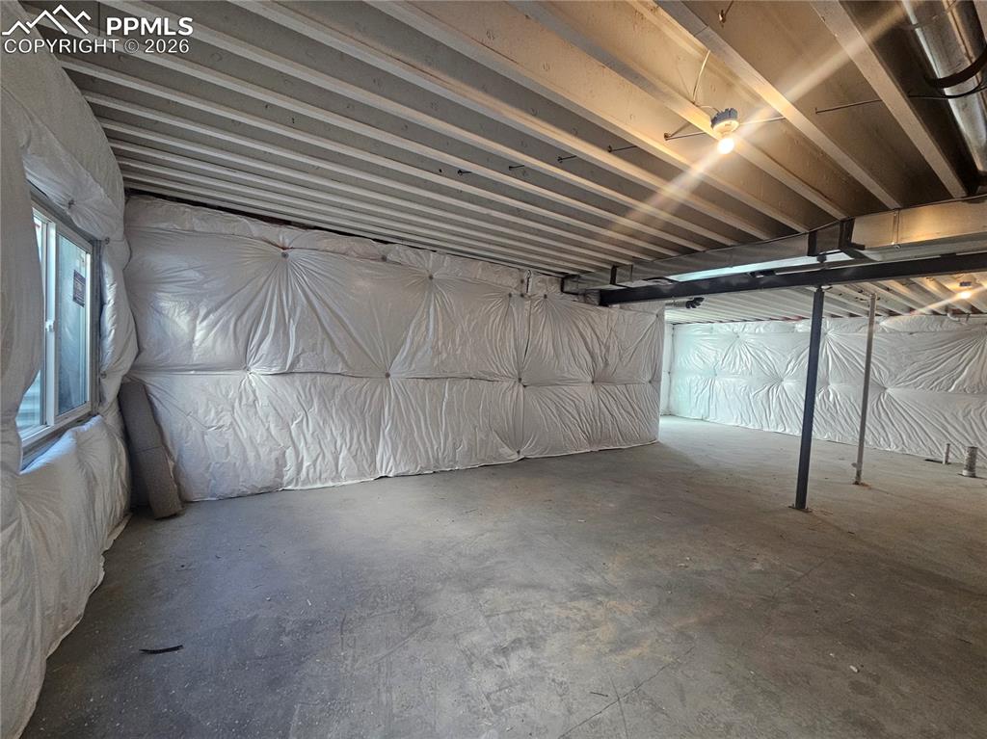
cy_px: 370
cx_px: 494
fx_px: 370
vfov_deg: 89.9
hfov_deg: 106.2
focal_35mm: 13
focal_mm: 2.2
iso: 250
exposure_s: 1/60
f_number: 2.2
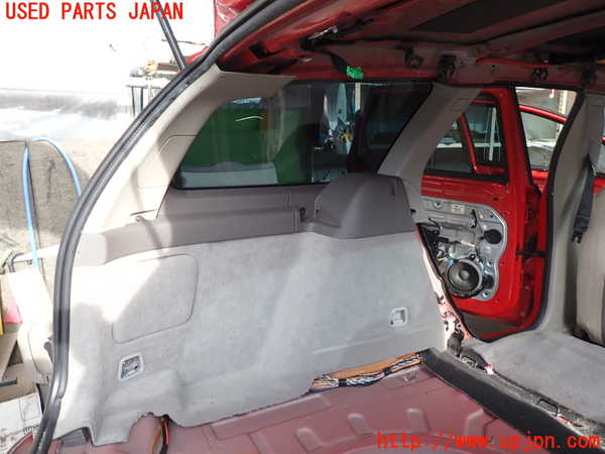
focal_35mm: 25
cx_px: 302
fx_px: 437
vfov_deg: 54.9
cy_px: 227
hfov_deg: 69.4
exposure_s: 1/100
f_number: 2
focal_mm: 4.5
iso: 100
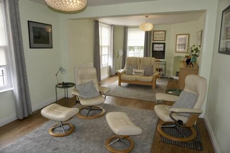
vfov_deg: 53.1
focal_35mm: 24
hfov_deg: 73.8
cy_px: 76
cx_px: 115
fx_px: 153
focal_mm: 16
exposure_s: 1/60
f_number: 4
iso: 320
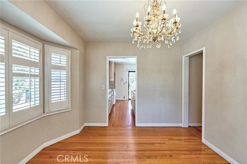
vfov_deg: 73.7
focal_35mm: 16
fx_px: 110
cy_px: 82
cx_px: 124
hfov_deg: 96.8
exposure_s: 1/60
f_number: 4
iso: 125
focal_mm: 16
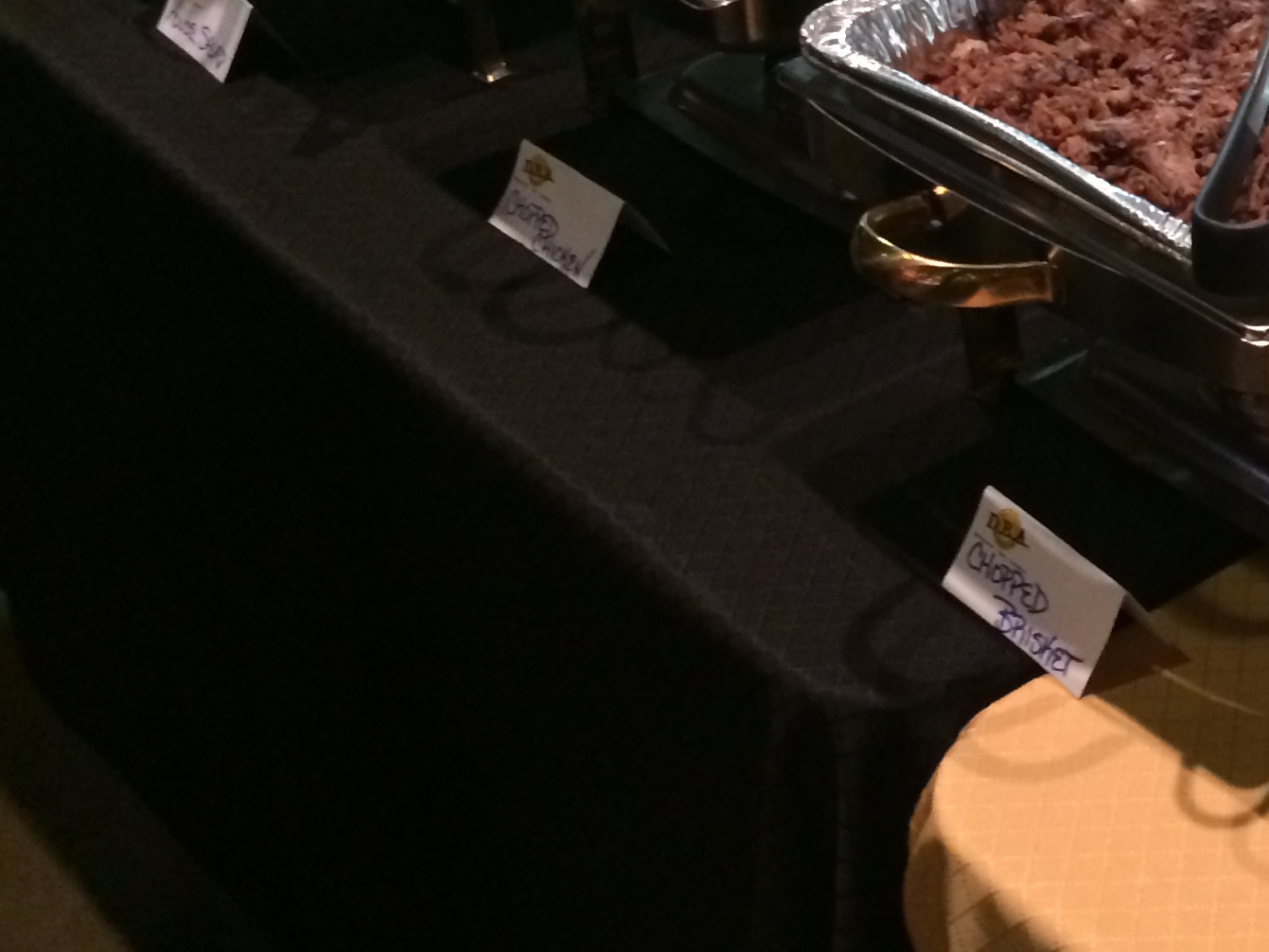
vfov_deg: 19.8
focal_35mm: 73
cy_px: 120
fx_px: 2676
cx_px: 1431
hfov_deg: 24.7
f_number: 2.2
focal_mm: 4.12
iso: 320
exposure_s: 1/15
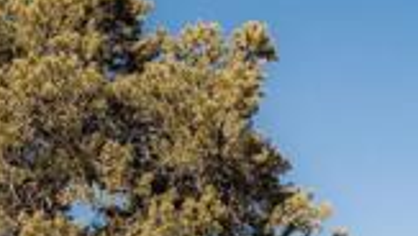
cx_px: -213
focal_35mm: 144
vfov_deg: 7.9
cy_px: 527
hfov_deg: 14.0
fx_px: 1597
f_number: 5
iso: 100
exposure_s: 1/800
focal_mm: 35
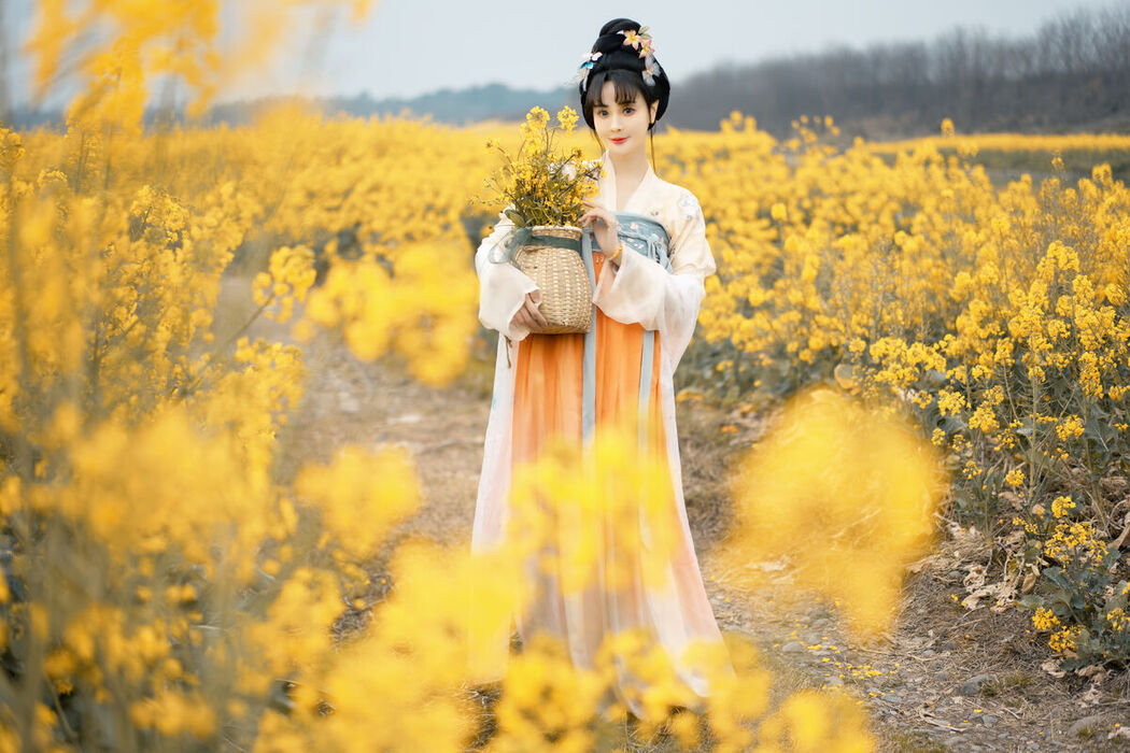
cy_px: 376
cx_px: 565
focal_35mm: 55
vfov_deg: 24.6
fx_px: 1726
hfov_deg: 36.2
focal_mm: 55
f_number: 1.8
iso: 400
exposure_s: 1/1600
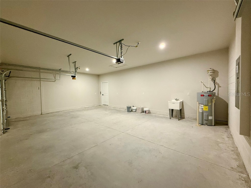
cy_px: 94
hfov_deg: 102.1
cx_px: 126
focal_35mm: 14
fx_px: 102
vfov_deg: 85.7
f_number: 2.2
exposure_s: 1/60
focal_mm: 2.22
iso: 500
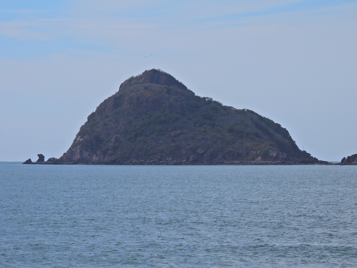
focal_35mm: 200
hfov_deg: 9.9
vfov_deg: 7.4
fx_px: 2063
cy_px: 134
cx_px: 178
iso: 100
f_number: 5
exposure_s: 1/1600
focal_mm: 35.7
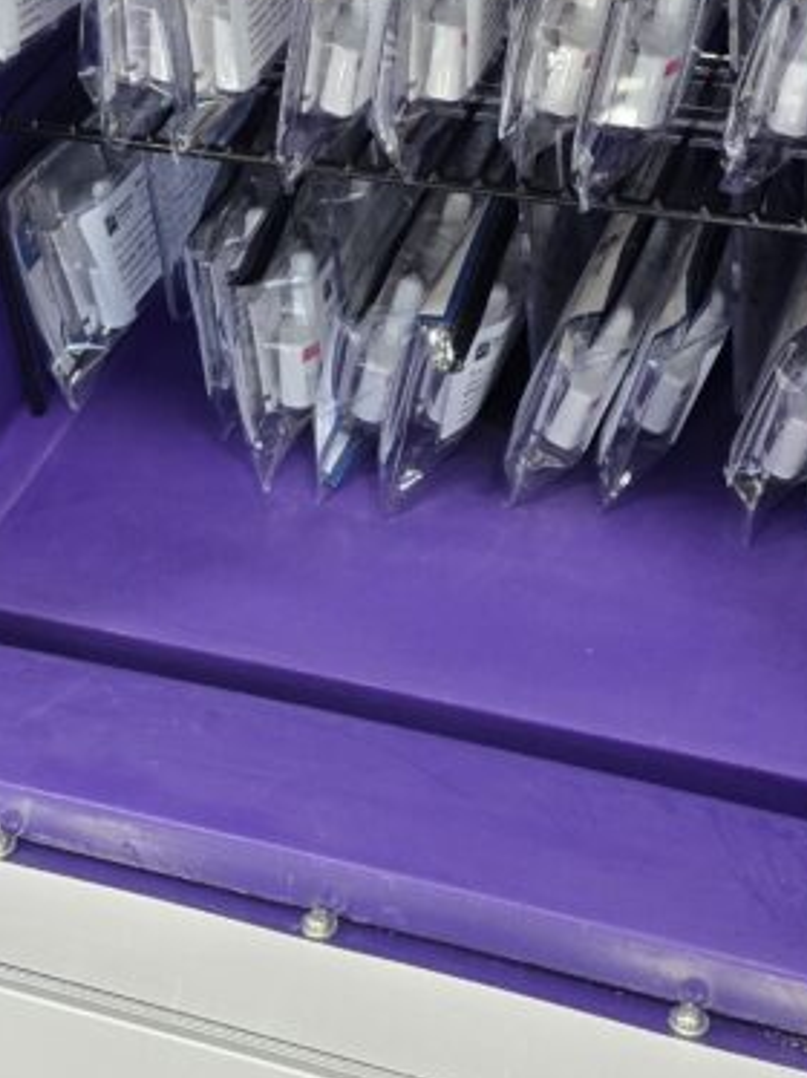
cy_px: 49
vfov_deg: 29.1
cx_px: 435
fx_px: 1961
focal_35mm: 63
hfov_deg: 23.3
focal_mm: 6.3
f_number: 1.7
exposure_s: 1/120
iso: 500
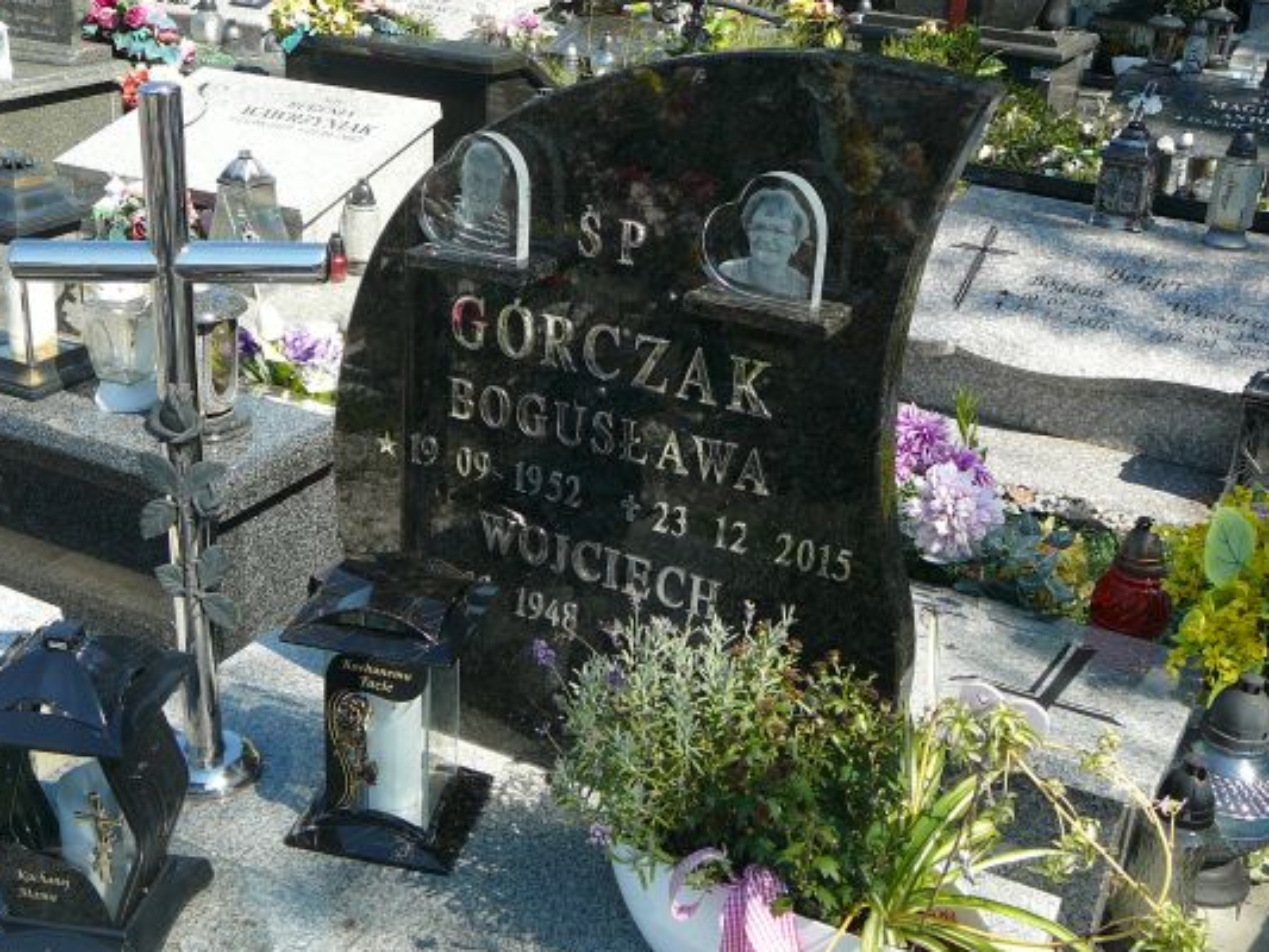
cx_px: 614
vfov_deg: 34.4
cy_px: 483
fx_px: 1540
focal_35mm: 42
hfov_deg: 44.8
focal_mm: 5.2
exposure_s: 1/640
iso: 80
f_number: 2.8
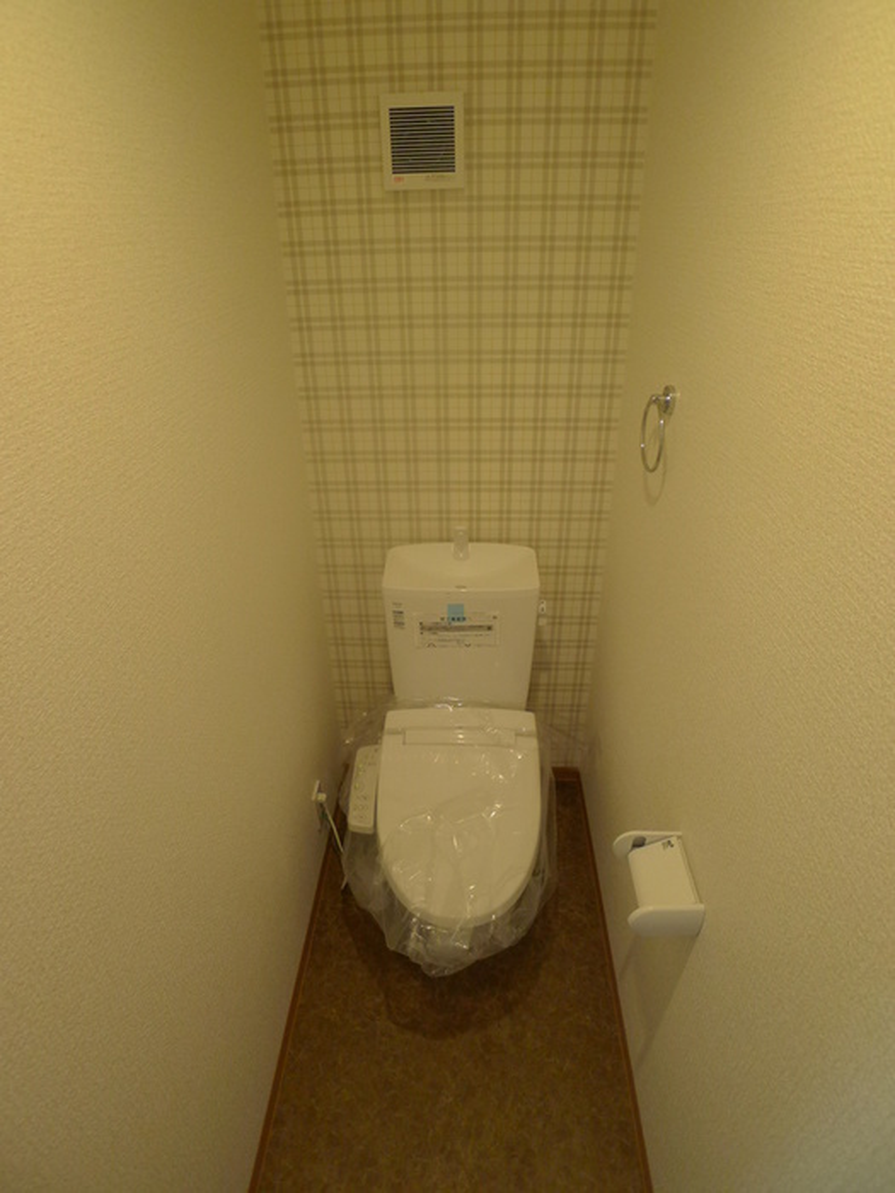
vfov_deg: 71.6
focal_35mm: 24
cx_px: 448
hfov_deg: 56.8
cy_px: 596
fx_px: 827
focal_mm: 5.1
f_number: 2
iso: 250
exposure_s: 1/60
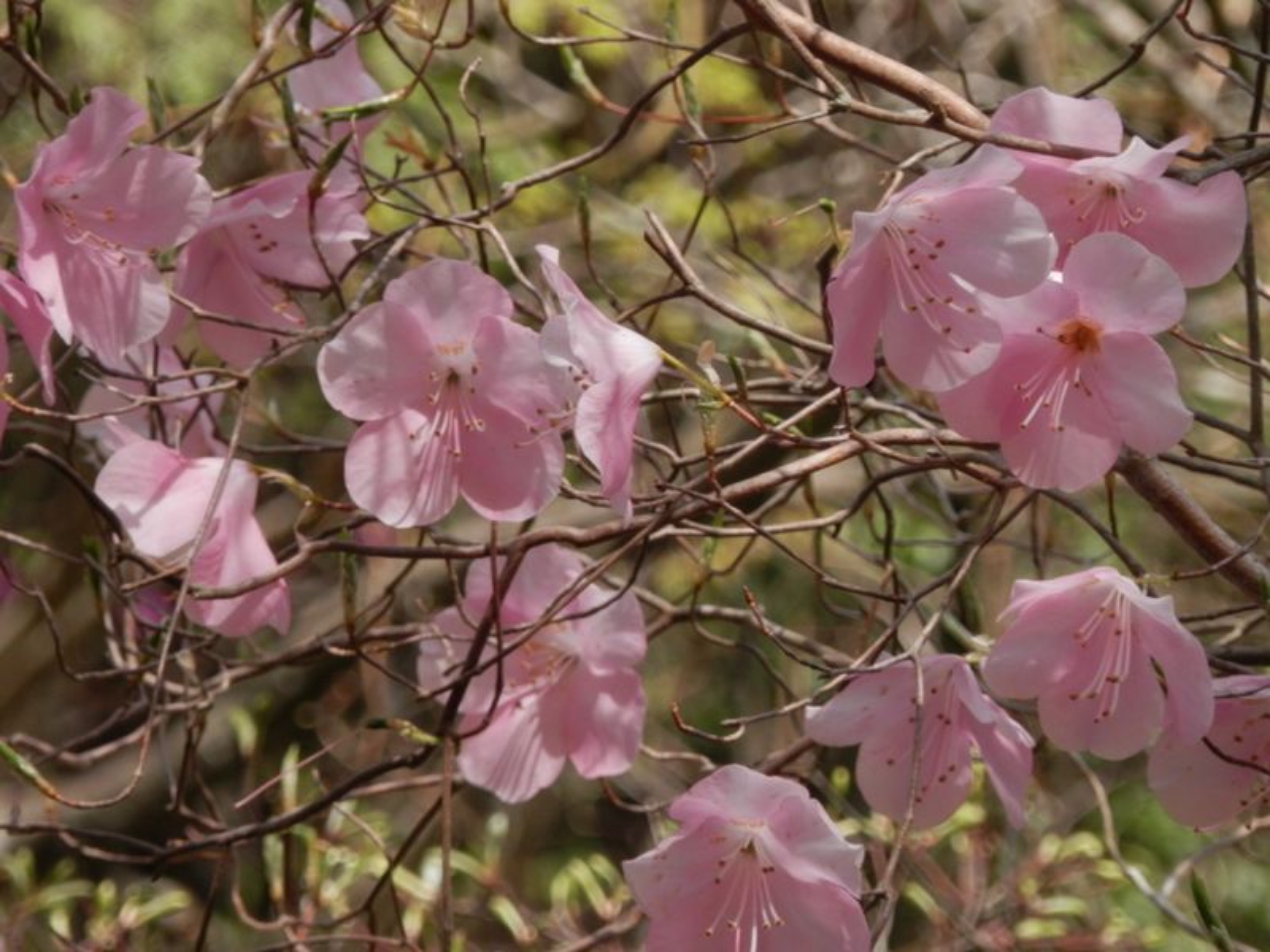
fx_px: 14712
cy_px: 476
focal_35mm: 401
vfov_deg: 3.7
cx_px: 635
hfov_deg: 4.9
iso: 125
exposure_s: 1/250
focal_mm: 71.6
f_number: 6.9
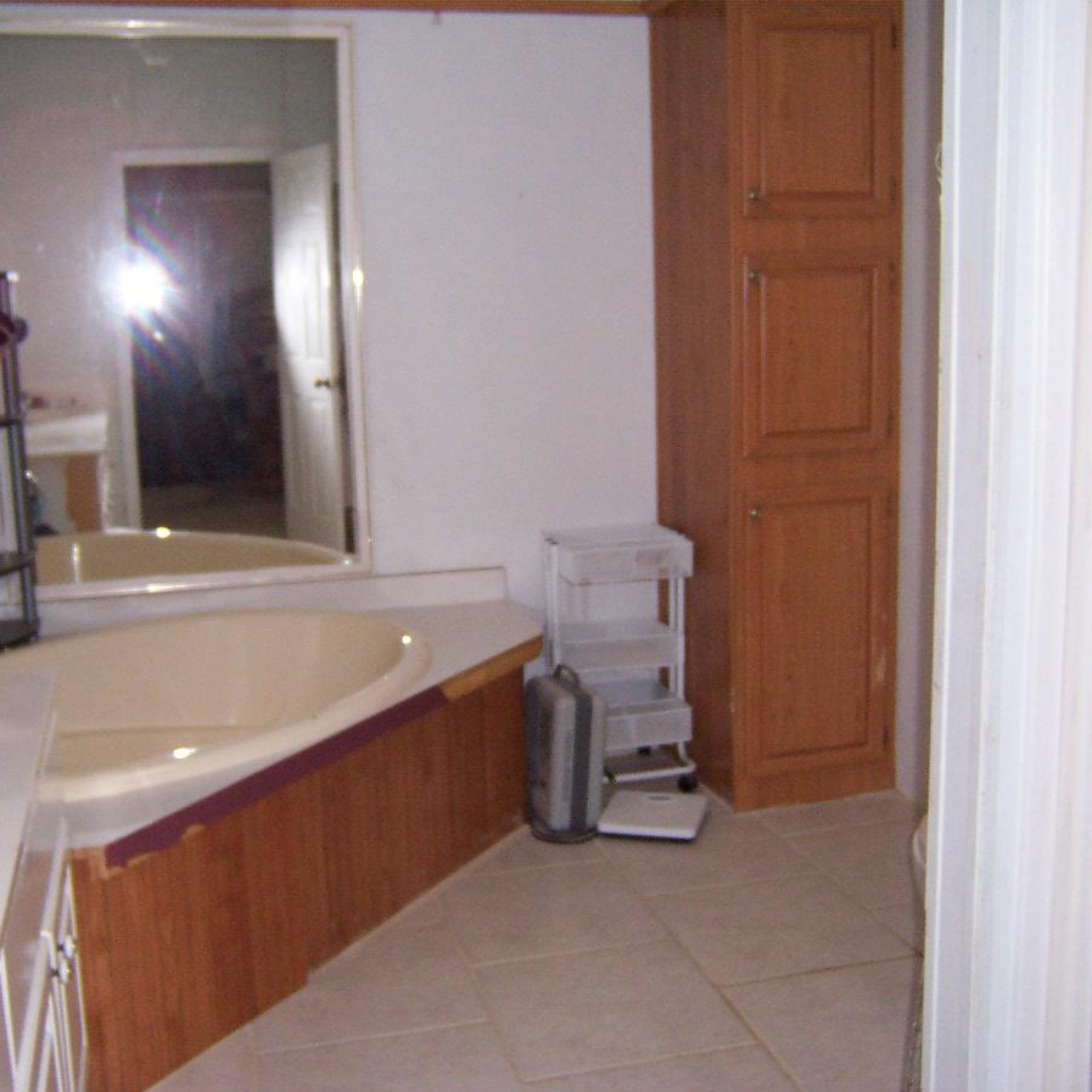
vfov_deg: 42.8
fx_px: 1392
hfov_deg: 42.8
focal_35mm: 39
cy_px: 547
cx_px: 534
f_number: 2.4
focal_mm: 5.5
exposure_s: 1/60
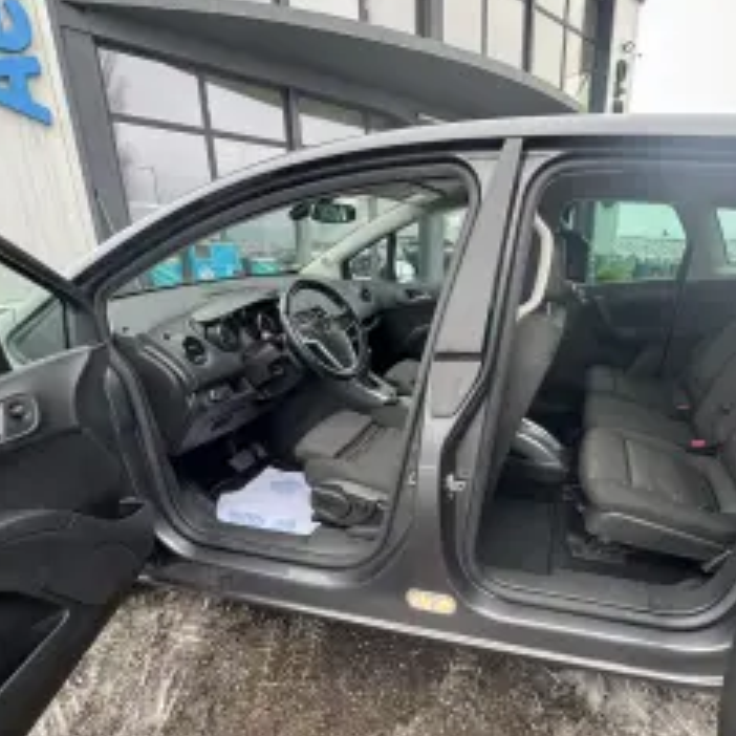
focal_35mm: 19
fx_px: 457
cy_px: 387
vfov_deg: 77.6
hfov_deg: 75.5
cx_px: 484
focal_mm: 2.22
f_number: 2.2
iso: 64
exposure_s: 1/99
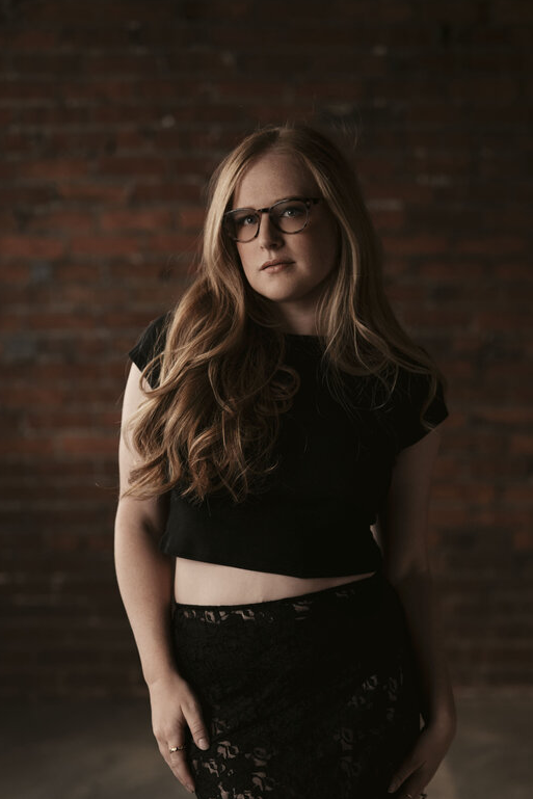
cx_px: 270
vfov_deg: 25.8
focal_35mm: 78
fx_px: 1731
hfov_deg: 17.5
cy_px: 553
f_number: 1.6
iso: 200
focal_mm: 50
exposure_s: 1/50
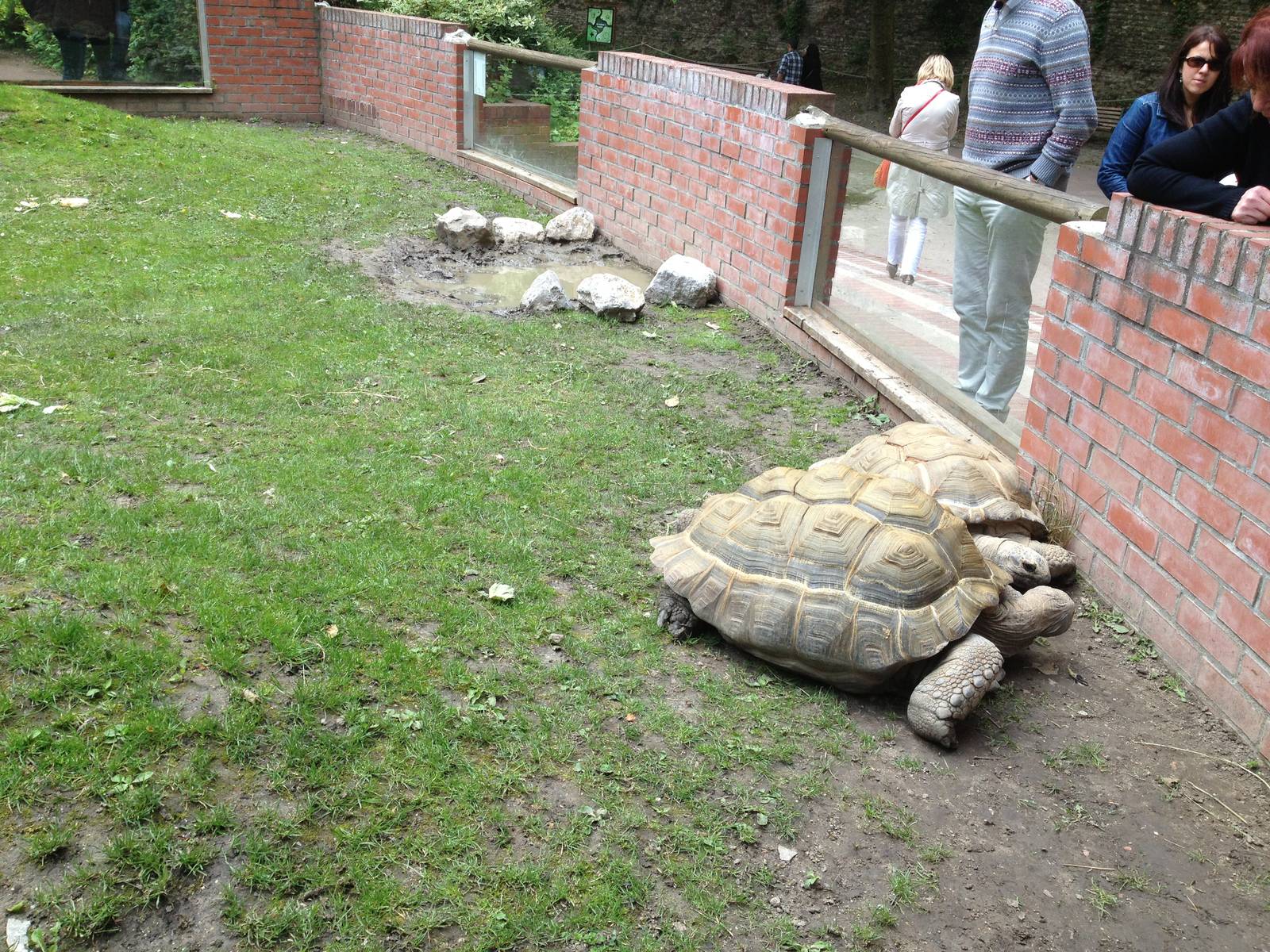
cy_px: 476
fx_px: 1284
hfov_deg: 52.6
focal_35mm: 35
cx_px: 635
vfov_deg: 40.7
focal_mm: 4.28
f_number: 2.4
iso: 50
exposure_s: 1/303
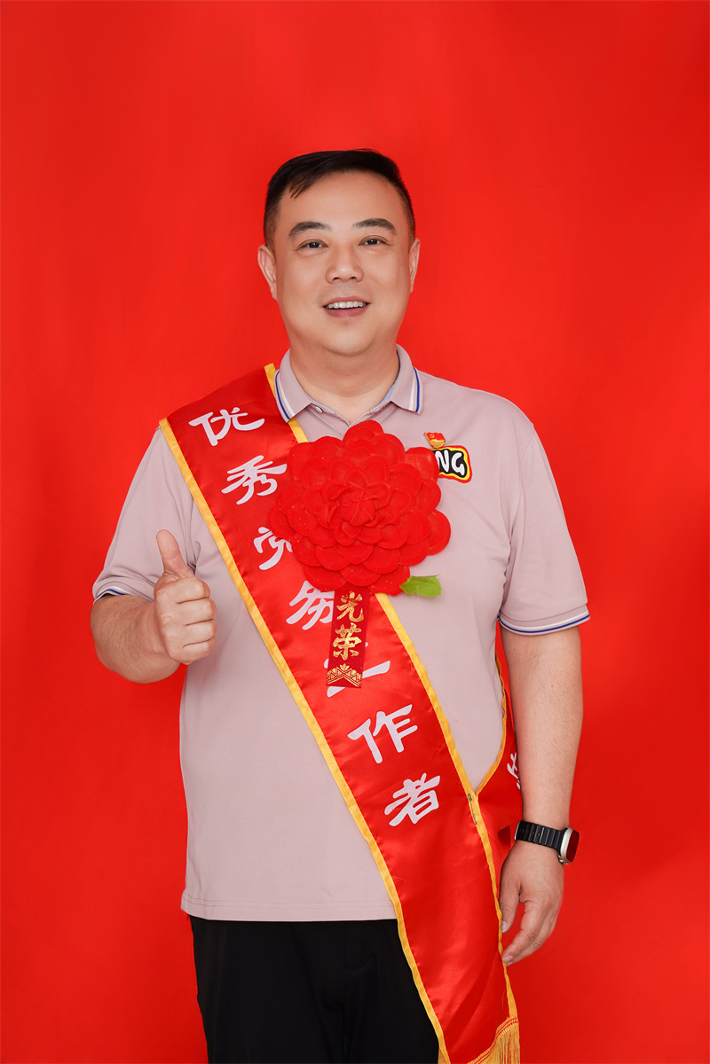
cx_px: 355
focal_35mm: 104
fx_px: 3076
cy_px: 532
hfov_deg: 13.2
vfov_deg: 19.6
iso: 100
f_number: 11
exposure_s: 1/160
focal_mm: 104
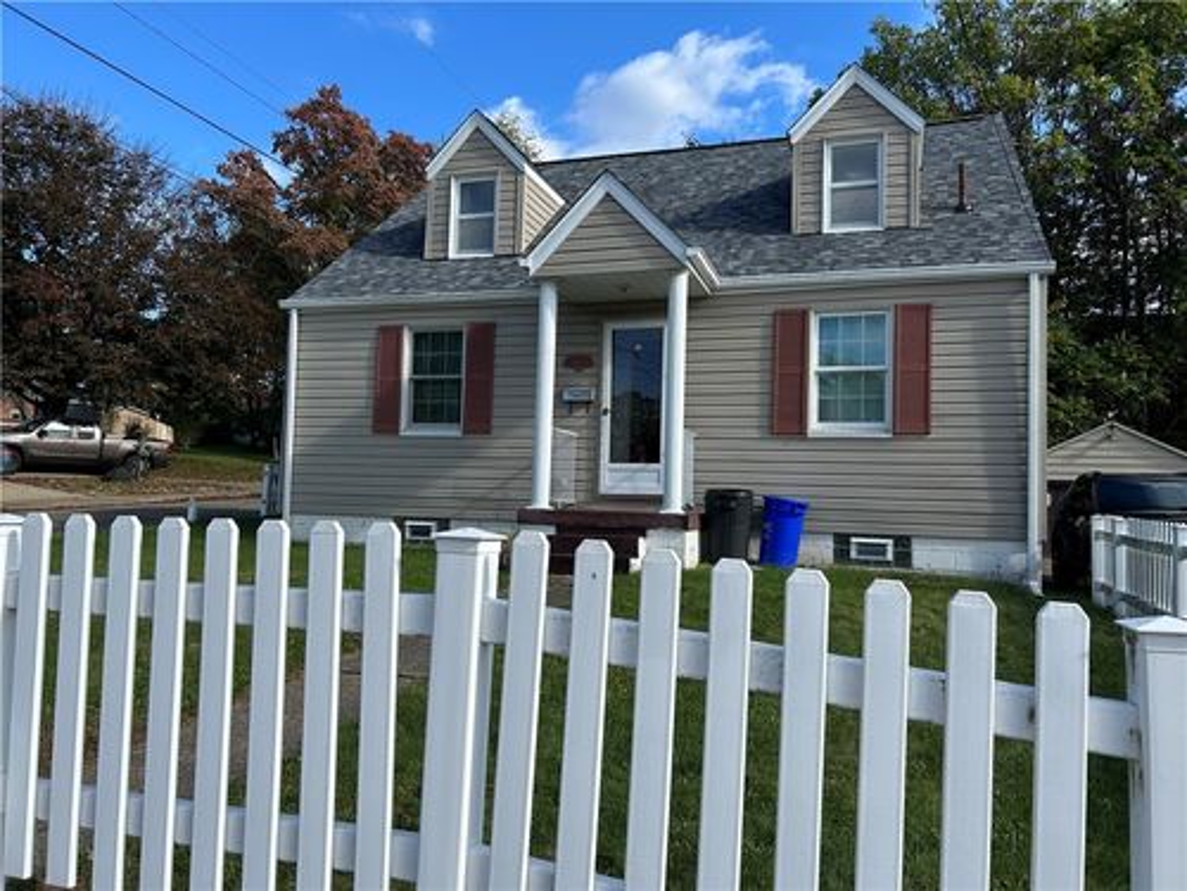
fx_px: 892
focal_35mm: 26
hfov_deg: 67.3
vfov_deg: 53.1
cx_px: 594
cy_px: 446
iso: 50
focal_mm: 5.7
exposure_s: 1/2632
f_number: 1.5
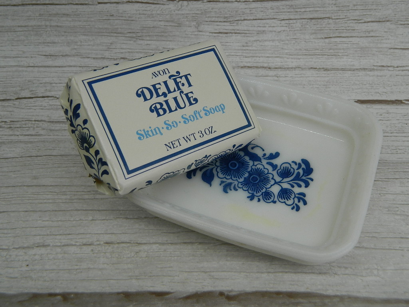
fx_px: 484
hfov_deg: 45.8
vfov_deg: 35.1
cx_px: 204
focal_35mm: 41
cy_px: 154
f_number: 3.5
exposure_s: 1/100
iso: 80
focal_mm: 7.3
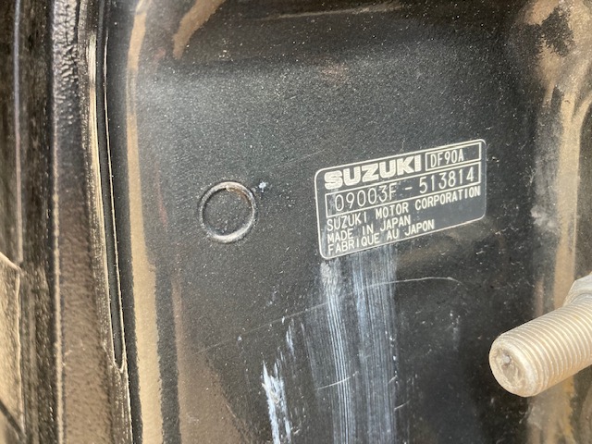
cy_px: 222
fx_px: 479
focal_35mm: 28
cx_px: 296
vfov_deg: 49.7
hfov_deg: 63.4
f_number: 1.8
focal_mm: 3.99
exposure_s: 1/60
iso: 320
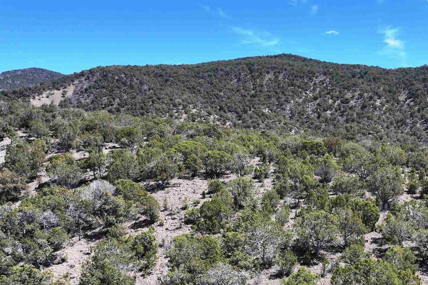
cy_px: 241
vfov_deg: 32.2
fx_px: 476
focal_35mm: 40
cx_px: 280
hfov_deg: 47.8
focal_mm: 12.29
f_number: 2.8
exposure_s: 1/1600
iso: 120
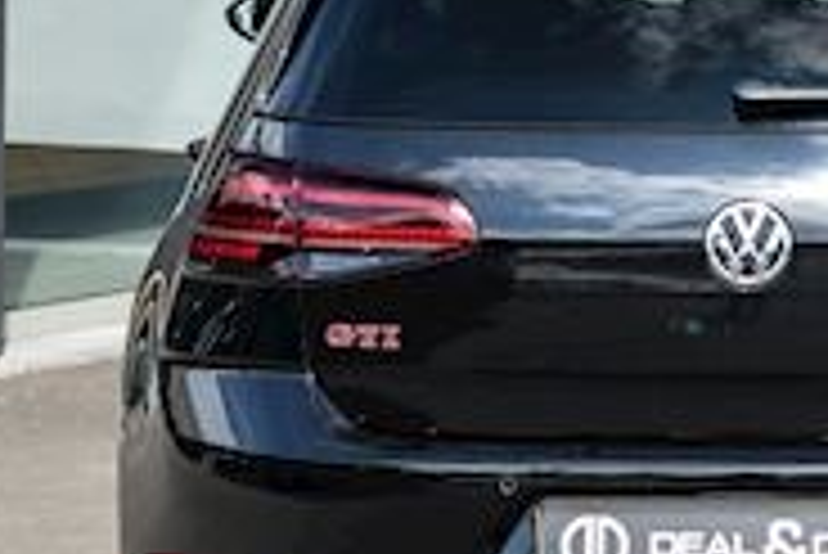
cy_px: 320
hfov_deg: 16.6
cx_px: 698
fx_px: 2814
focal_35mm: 122
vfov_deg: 11.2
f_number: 2.8
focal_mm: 35.7
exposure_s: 1/400
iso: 100
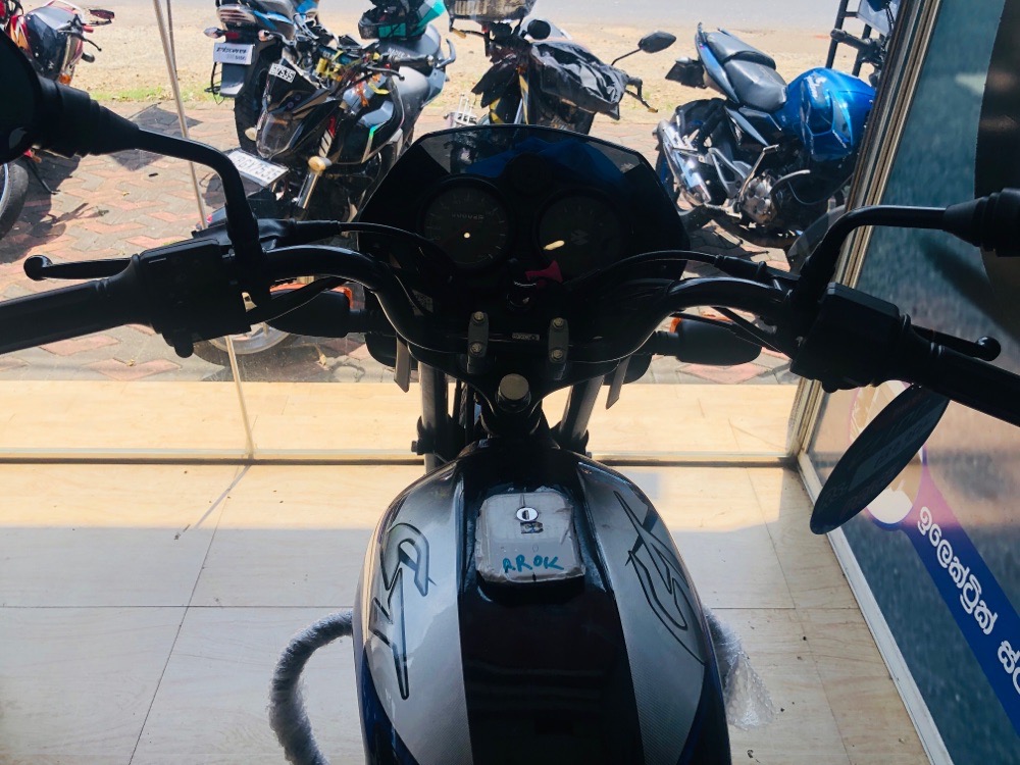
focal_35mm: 28
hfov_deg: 63.4
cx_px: 510
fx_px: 825
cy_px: 382
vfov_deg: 49.7
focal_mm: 4
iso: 20
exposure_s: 1/941
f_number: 1.8
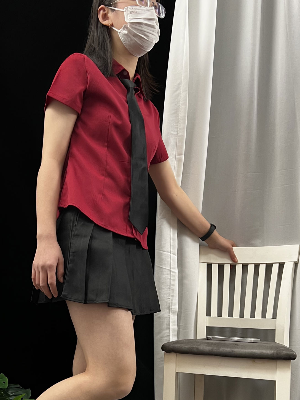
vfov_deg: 42.4
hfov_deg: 33.4
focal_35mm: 43
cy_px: 302
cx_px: 107
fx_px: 497
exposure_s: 1/63
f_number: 1.5
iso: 125
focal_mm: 5.7
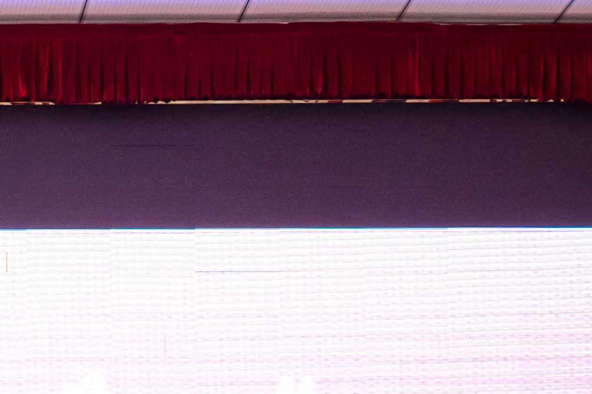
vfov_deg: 7.1
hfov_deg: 10.7
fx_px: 3042
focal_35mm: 185
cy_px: 865
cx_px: -297
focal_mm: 31
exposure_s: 1/100
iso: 2000
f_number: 4.5
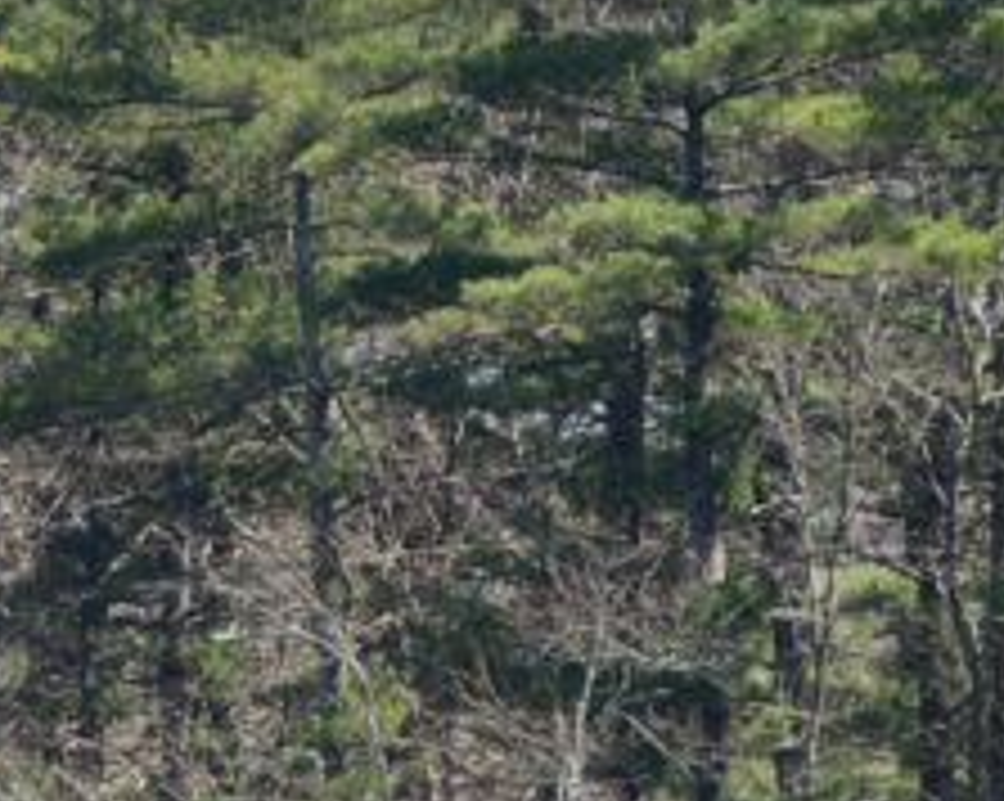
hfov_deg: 5.4
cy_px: 1508
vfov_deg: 4.3
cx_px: 297
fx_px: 10544
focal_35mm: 355
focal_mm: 55
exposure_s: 1/1000
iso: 280
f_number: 2.8
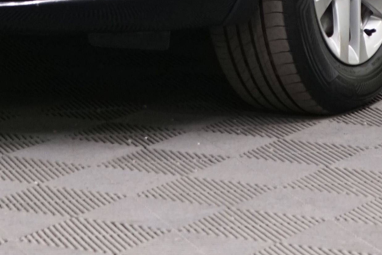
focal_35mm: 238
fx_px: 2526
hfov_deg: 8.6
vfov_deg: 5.7
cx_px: 156
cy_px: -247
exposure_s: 1/50
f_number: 5.6
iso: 1000
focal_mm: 49
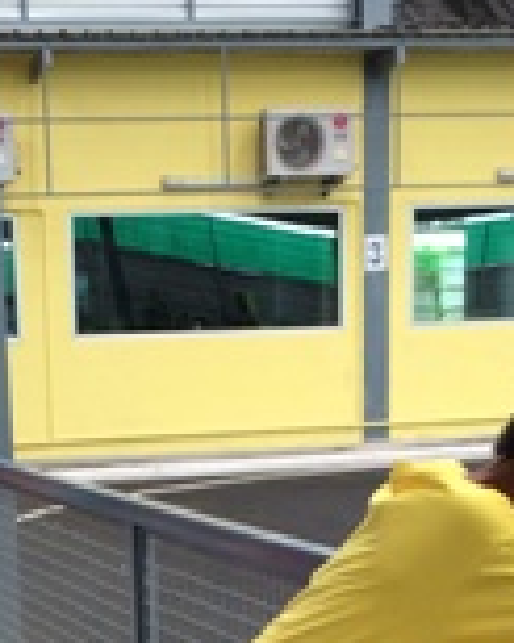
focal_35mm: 114
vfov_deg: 15.6
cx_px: 167
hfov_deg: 13.5
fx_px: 2170
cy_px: 948
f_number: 2.2
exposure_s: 1/60
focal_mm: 4.12
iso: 40
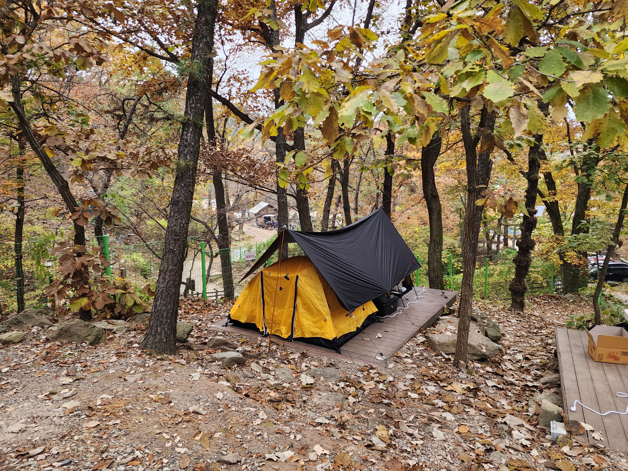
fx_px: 417
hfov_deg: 73.9
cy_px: 236
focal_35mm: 23
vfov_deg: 58.9
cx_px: 314
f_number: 1.8
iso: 125
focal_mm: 6.4
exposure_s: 1/180
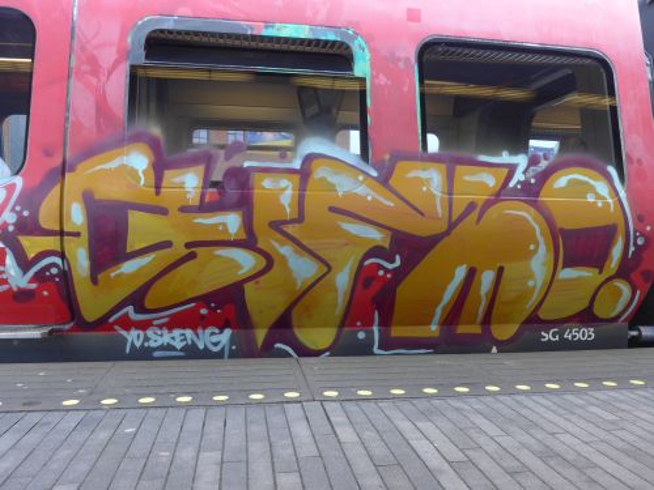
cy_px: 245
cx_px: 327
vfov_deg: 49.7
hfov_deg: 63.4
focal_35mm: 28
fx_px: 529
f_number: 4
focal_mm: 6
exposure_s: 1/60
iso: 400
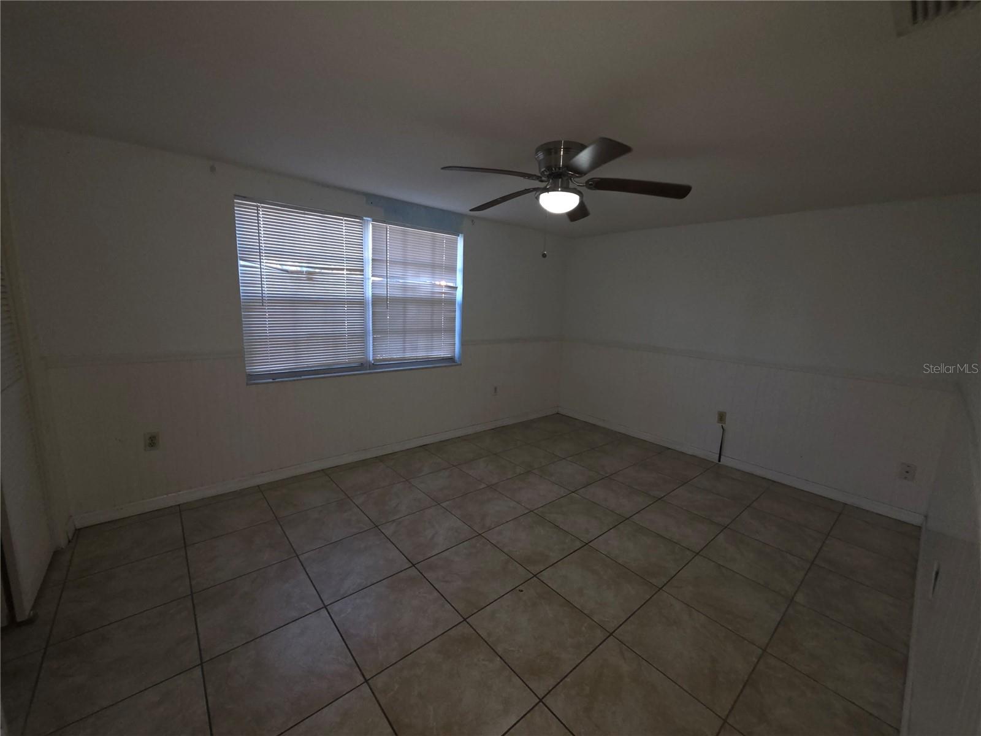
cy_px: 368
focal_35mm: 13
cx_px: 490
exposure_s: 1/60
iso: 160
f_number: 1.9
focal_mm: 2.2
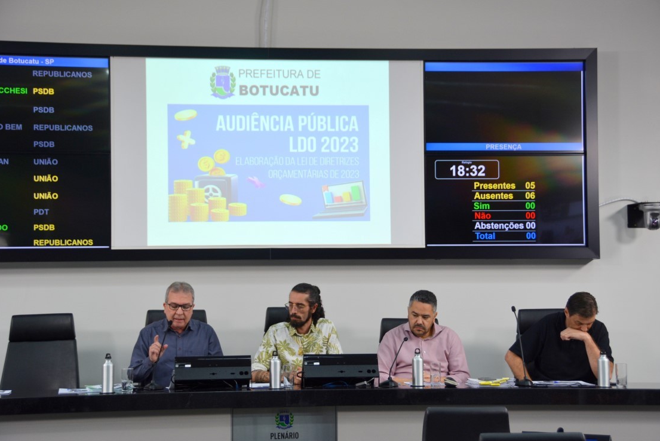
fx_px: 1431
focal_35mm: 78
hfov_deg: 26.0
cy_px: 216
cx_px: 340
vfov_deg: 17.5
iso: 400
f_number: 5.6
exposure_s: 1/125
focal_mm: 50
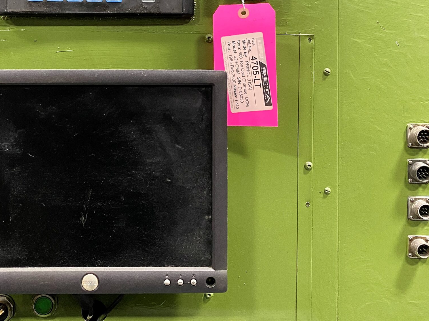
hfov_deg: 42.4
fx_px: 545
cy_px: 53
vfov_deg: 31.8
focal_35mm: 44
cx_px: 143
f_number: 1.8
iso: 500
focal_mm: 4.25
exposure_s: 1/40
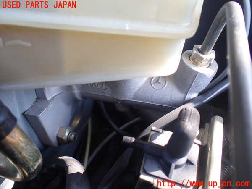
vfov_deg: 46.8
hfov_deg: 60.0
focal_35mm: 30
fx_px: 218
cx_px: 126
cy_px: 94
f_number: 2.3
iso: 200
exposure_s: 1/125
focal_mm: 5.4
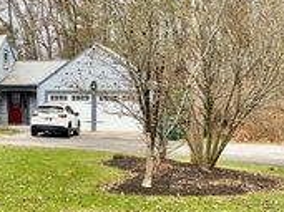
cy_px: 108
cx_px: -86
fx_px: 623
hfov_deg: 22.8
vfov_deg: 19.4
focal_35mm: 76
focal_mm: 4.25
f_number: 1.8
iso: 32
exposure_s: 1/439
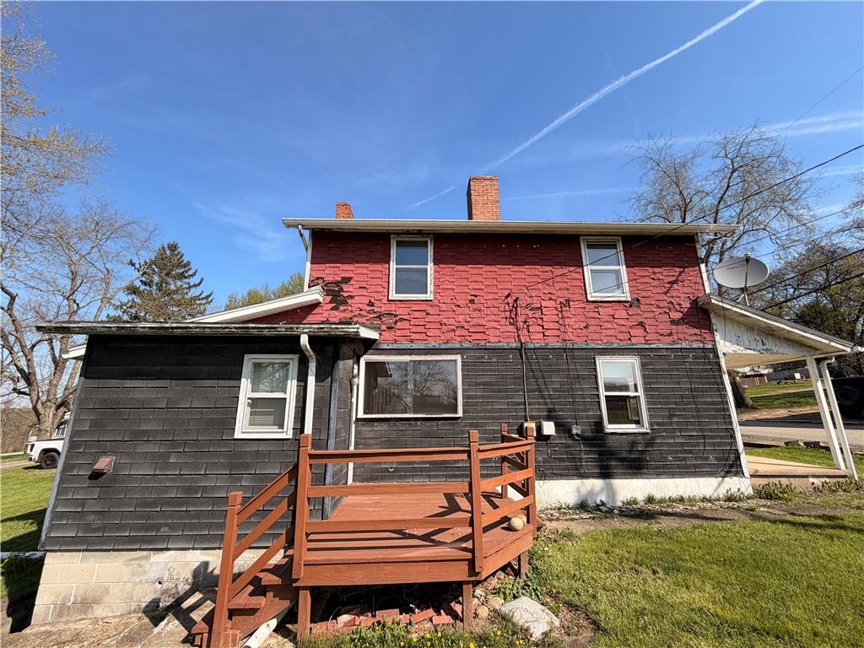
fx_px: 349
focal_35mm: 14
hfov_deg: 102.1
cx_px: 432
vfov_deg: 85.7
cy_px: 324
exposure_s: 1/770
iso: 32
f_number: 2.2
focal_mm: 2.22
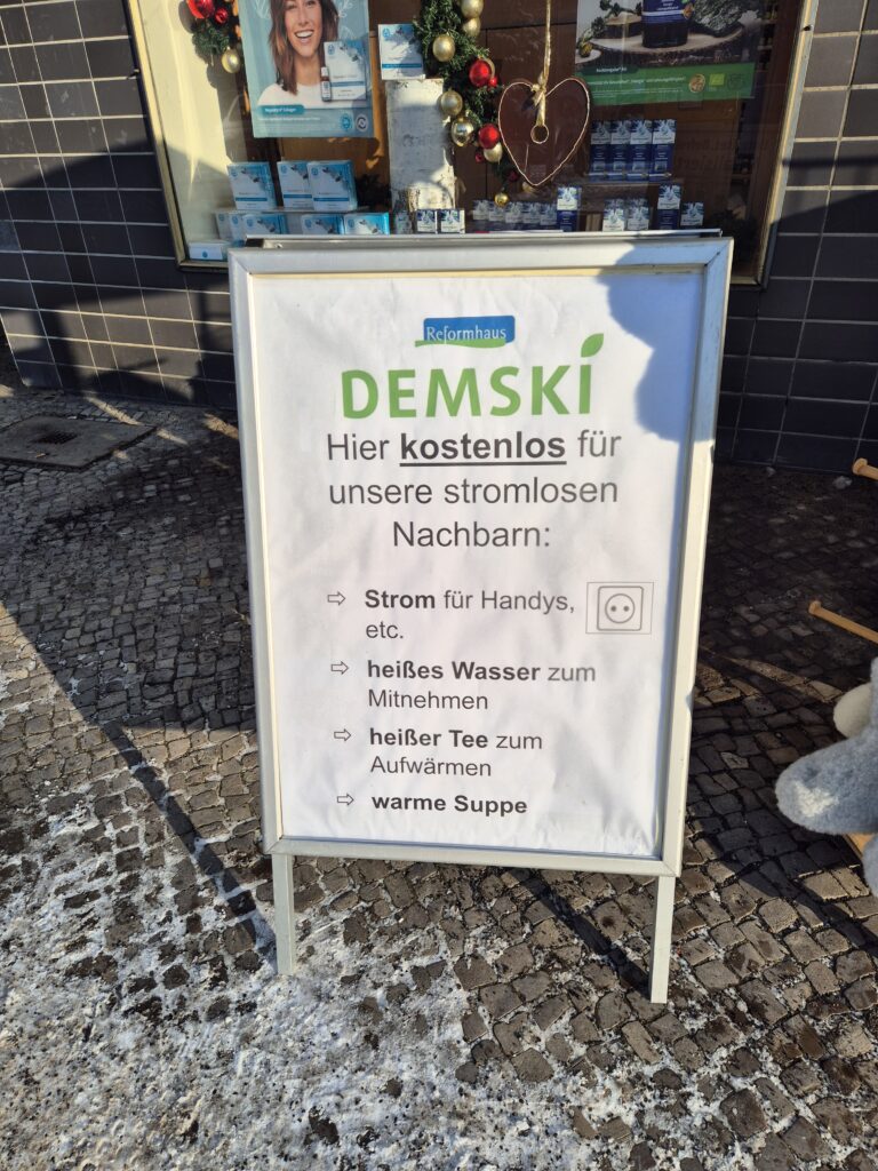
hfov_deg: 58.9
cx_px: 439
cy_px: 586
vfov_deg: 73.9
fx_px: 778
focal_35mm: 23
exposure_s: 1/1944
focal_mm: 5.4
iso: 25
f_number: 1.8
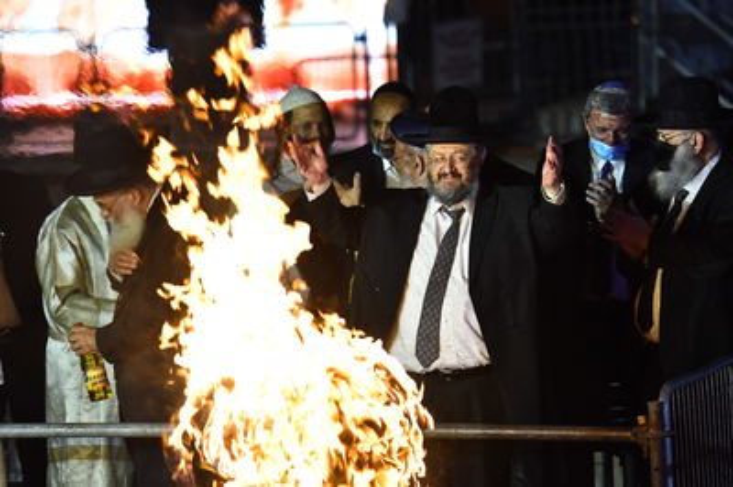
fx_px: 6103
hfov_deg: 6.9
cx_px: 366
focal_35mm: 300
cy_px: 244
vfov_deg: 4.6
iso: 2500
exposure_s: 1/200
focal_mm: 300
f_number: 5.6
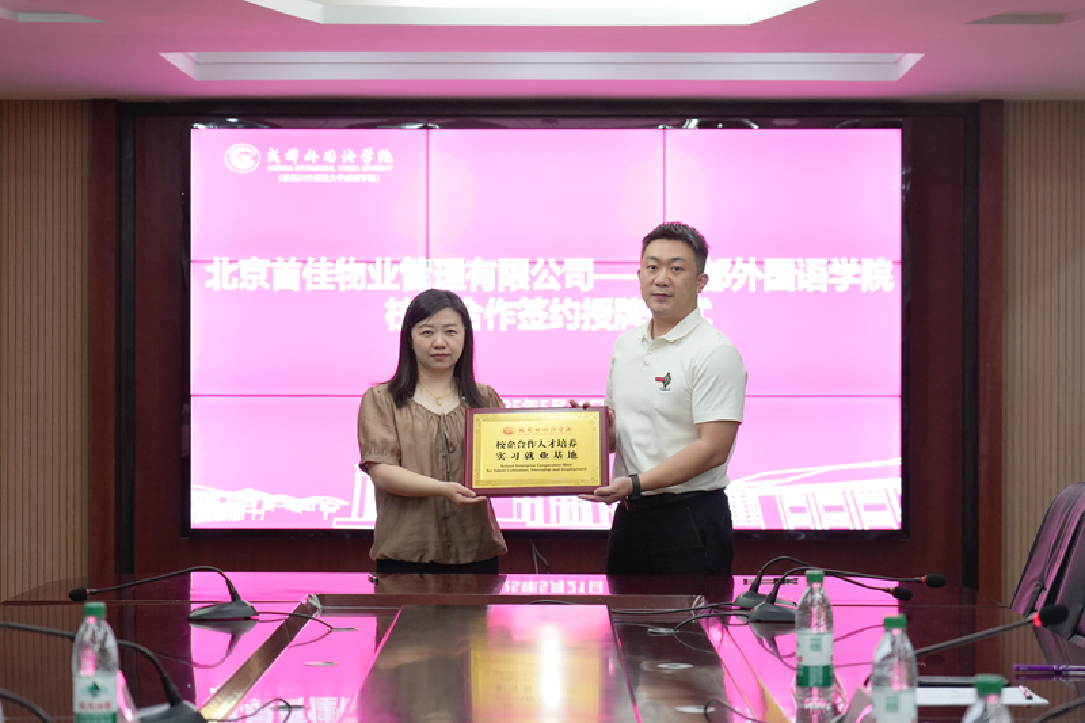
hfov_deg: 27.7
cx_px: 542
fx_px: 2200
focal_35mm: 73
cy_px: 362
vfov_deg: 18.7
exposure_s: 1/100
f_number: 4
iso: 2000
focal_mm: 73
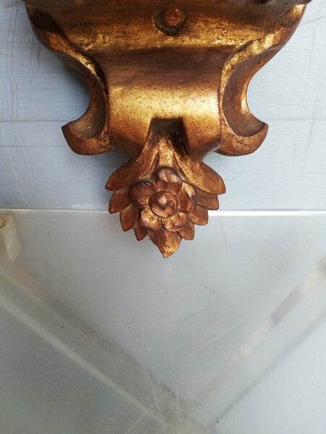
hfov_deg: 53.1
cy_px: 217
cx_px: 163
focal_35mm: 26
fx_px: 326
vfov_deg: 67.3
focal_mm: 3.81
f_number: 2.2
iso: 100
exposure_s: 1/60
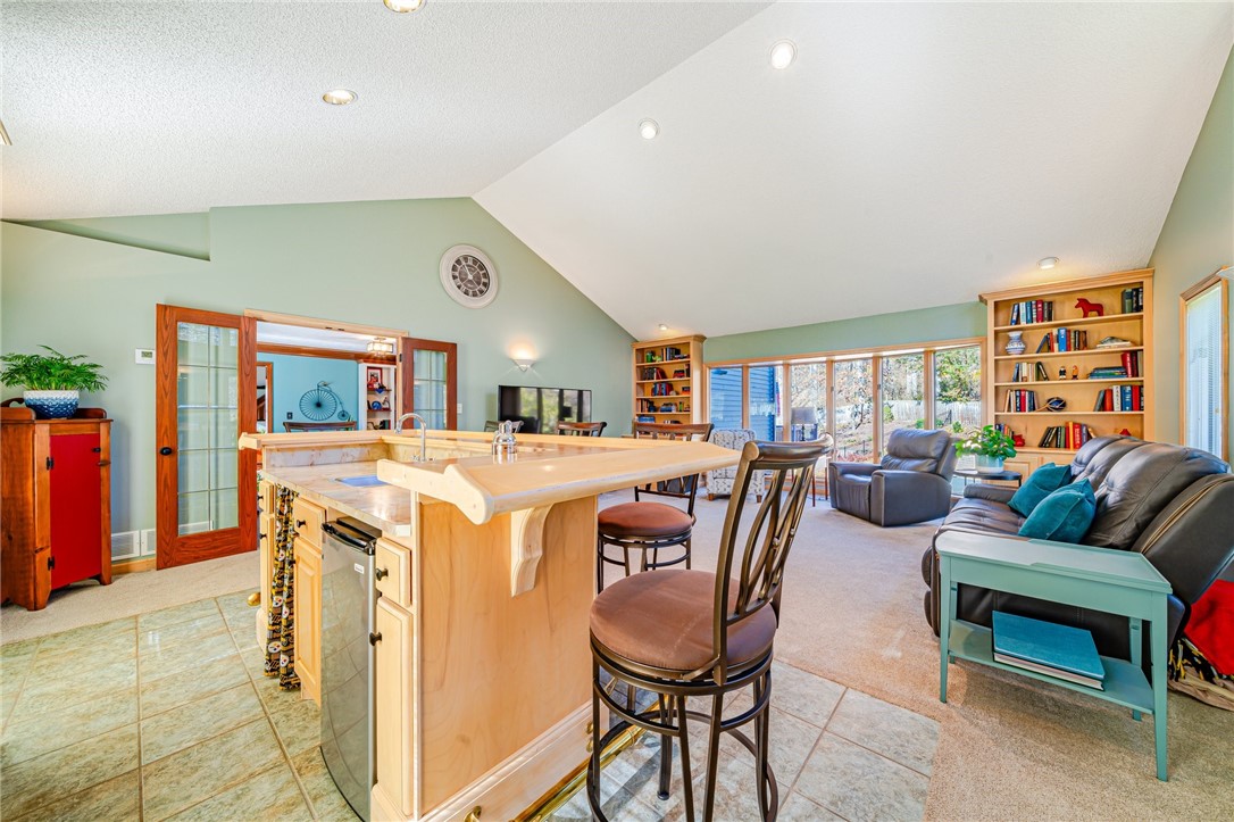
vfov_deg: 89.9
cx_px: 617
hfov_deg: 112.6
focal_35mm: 12
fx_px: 411
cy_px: 411
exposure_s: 1/13
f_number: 11
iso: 50
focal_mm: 12
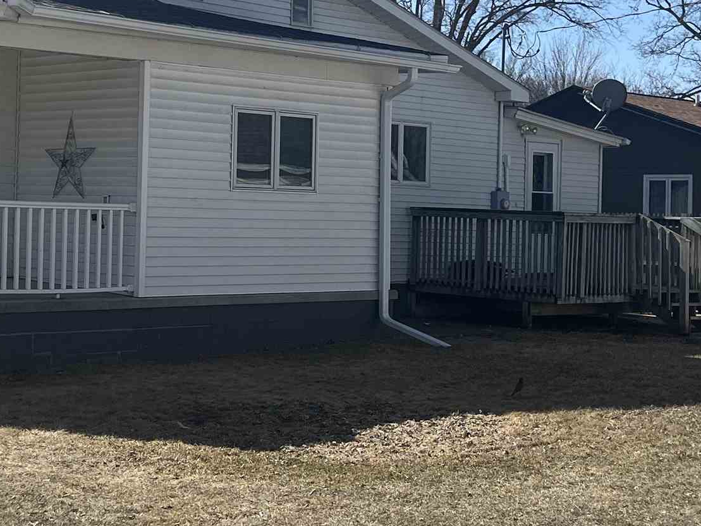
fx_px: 1458
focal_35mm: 72
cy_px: 162
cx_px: 218
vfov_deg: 20.4
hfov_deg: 26.8
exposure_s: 1/4016
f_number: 1.6
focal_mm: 5.1
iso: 50
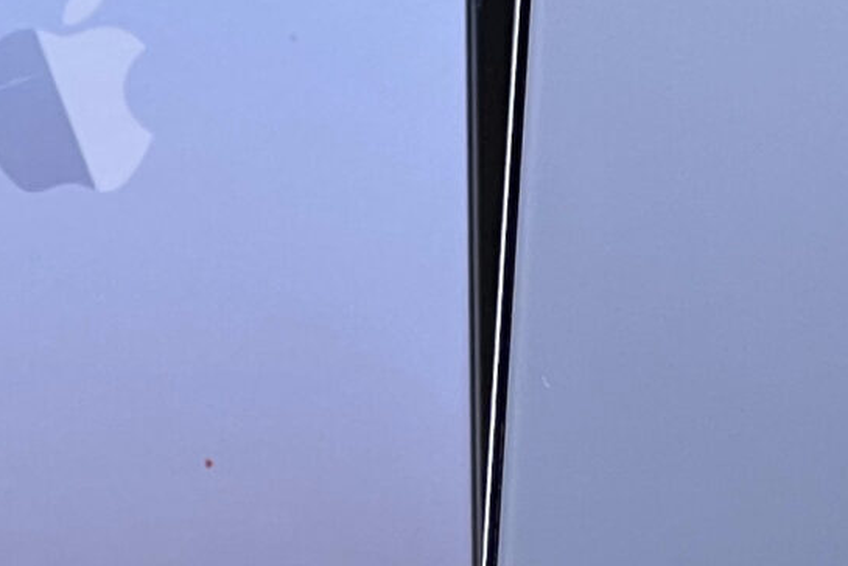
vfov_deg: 3.7
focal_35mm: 376
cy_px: 442
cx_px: 865
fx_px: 8861
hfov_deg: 5.5
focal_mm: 9
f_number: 2.8
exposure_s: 1/100
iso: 100
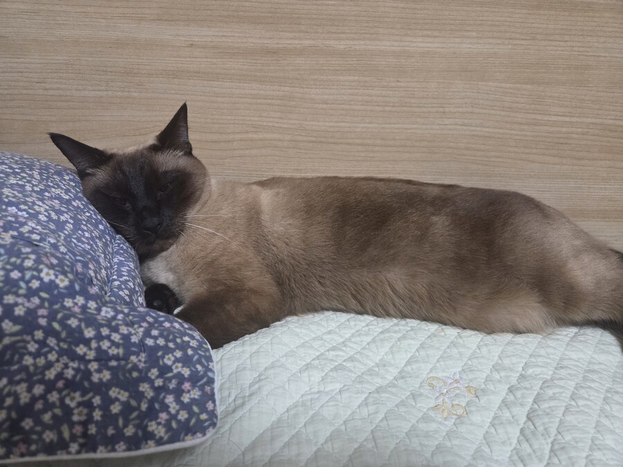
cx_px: 312
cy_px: 234
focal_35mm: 23
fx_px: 414
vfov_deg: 58.9
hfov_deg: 73.9
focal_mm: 5.4
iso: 1000
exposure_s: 1/120
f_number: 1.8
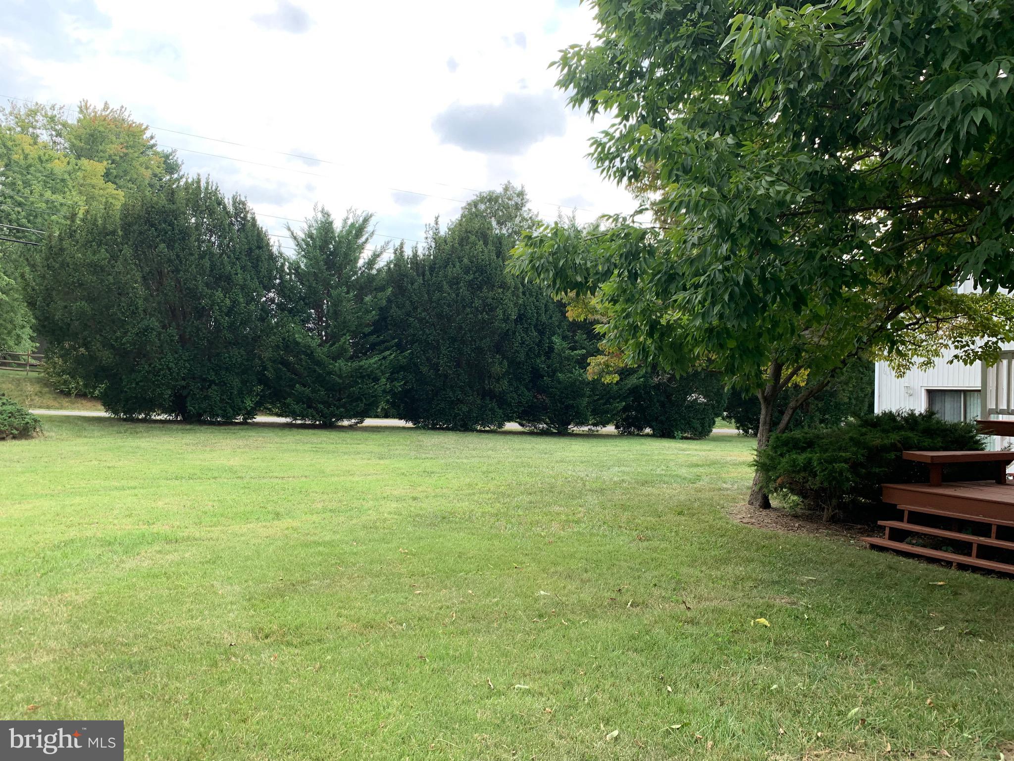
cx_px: 507
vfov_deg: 53.1
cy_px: 380
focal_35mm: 26
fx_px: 762
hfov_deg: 67.3
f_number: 1.8
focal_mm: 4.25
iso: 25
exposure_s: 1/537
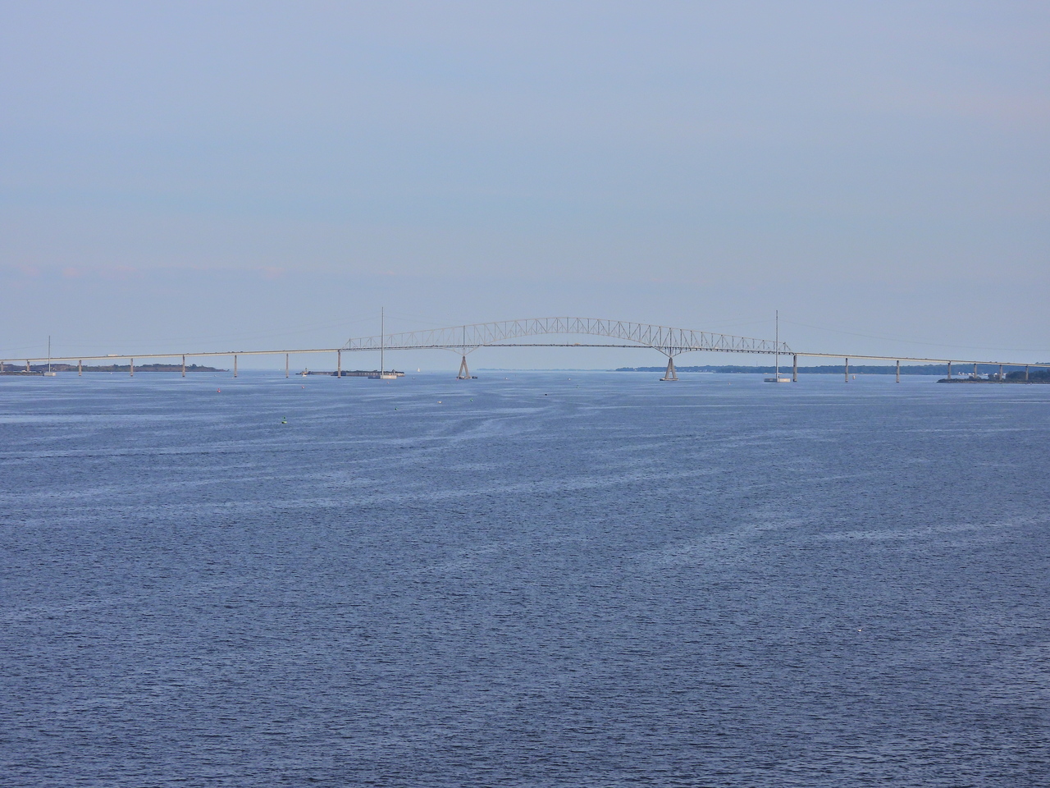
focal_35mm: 105
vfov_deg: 14.1
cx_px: 525
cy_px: 394
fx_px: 3185
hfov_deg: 18.7
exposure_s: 1/1250
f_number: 4
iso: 100
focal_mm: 18.7
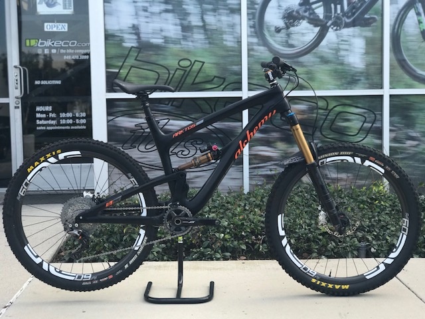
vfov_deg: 25.7
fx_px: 700
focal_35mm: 57
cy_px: 160
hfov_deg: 33.8
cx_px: 212
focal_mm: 6.6
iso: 20
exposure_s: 1/156
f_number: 2.8
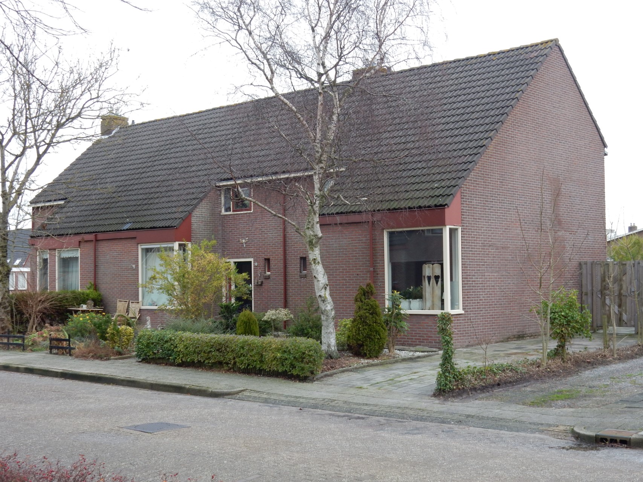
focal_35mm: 51
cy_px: 241
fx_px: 947
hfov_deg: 37.5
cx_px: 322
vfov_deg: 28.6
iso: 125
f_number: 4.5
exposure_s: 1/60
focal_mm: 9
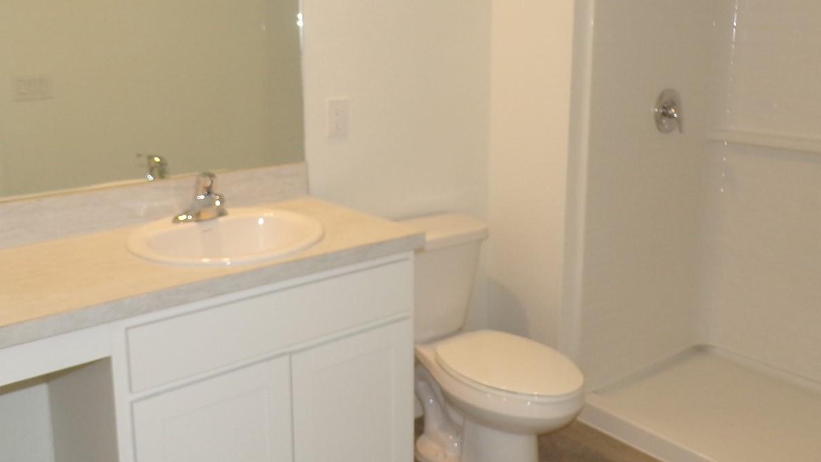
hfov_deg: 56.6
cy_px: 148
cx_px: 392
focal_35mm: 35
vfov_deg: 33.4
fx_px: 762
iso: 200
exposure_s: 1/34
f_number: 3
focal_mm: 4.3
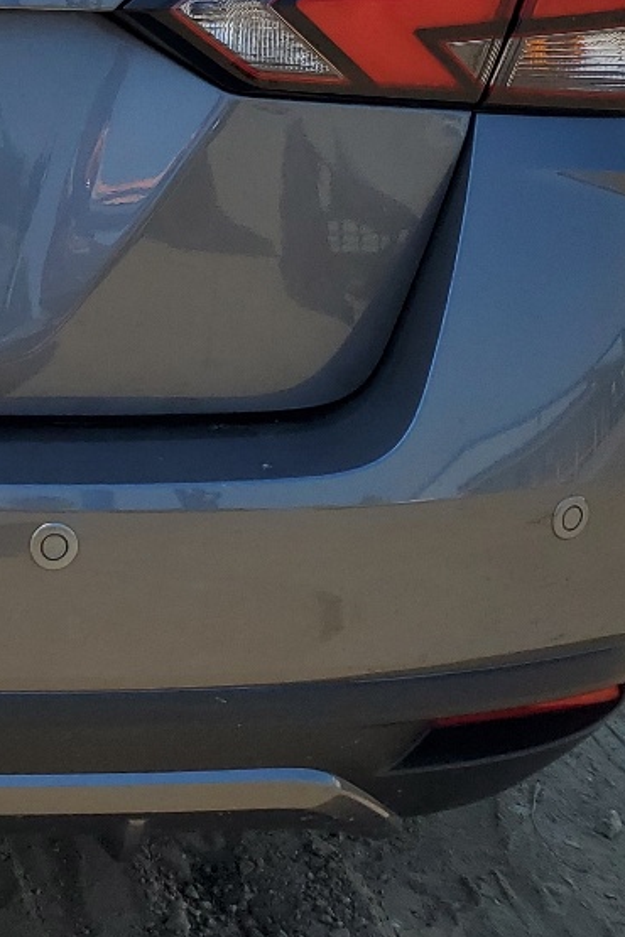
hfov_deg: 15.9
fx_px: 2031
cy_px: 108
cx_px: -334
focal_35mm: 78
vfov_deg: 25.3
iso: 50
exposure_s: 1/2500
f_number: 1.5
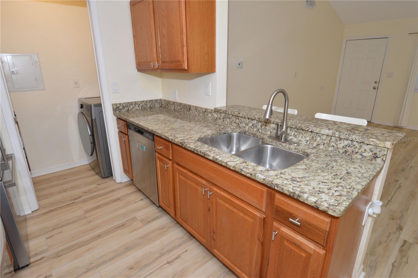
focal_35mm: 18
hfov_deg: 90.1
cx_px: 209
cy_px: 139
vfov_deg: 67.3
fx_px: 209
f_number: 9
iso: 800
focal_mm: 12
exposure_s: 1/80
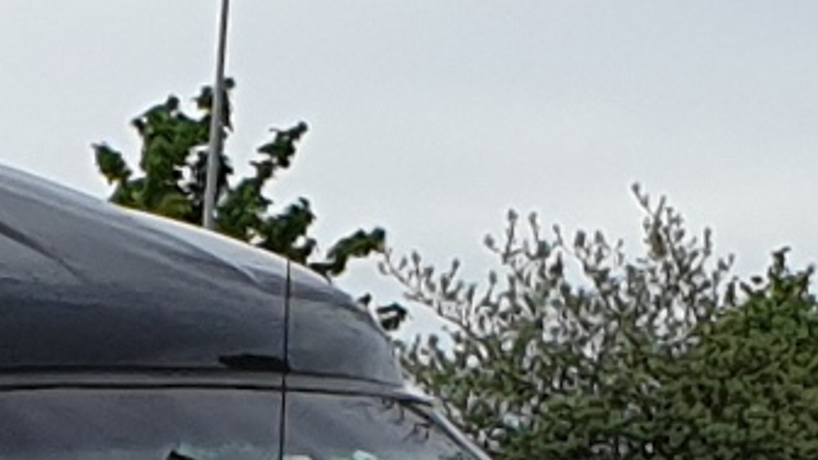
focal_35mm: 118
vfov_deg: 10.2
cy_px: 475
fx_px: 2559
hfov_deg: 16.8
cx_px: -321
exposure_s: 1/494
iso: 50
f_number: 2.4
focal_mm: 4.3
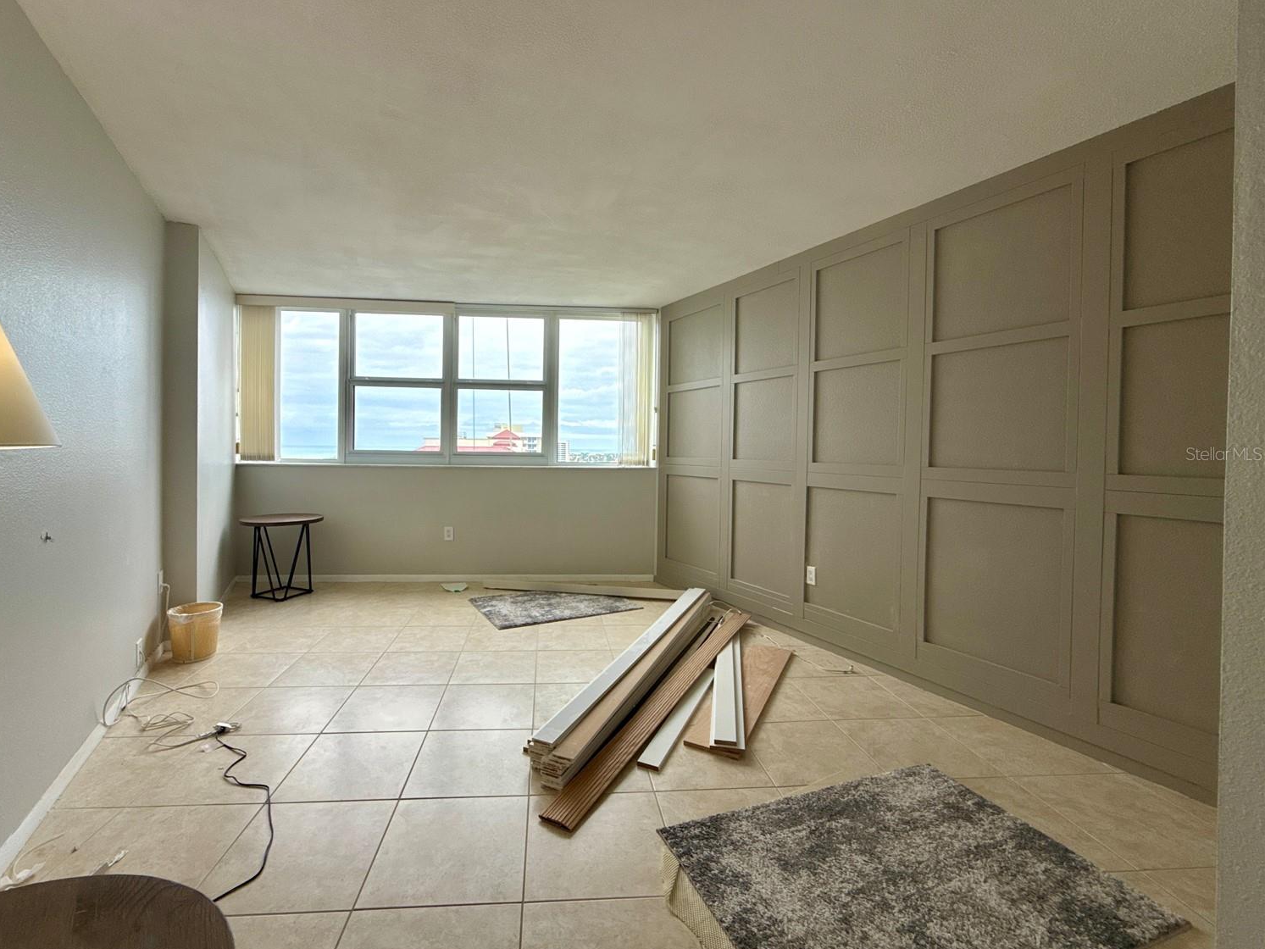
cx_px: 588
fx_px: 548
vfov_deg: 81.7
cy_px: 453
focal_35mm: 15
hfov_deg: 98.0
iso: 64
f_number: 2.2
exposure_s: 1/233
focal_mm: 2.22
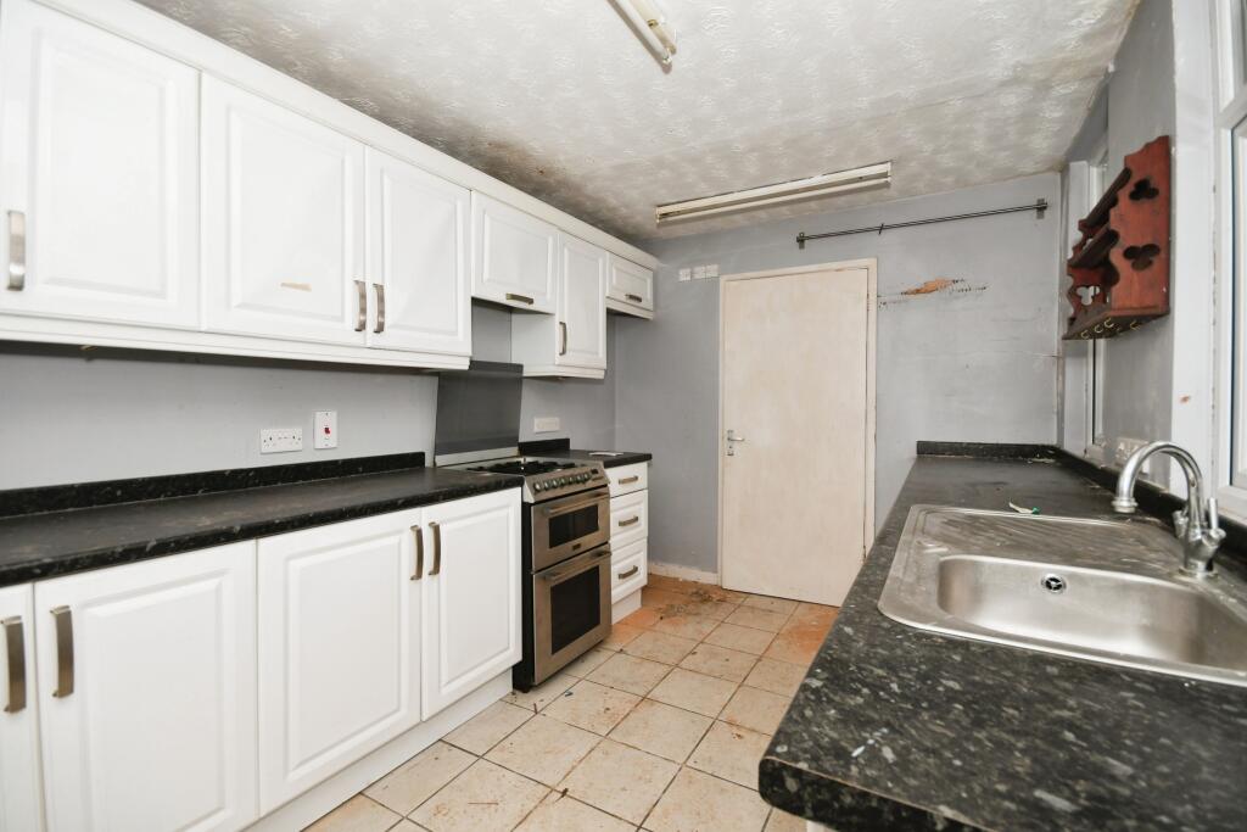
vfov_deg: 77.3
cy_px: 416
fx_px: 520
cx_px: 624
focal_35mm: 15
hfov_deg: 100.4
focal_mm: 10
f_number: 8
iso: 400
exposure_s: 1/60
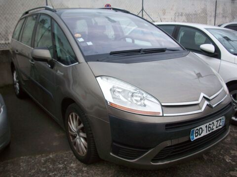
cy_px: 88
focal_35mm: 37
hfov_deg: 50.1
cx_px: 118
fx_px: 253
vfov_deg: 38.7
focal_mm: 6.2
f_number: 2.8
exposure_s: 1/152
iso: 80
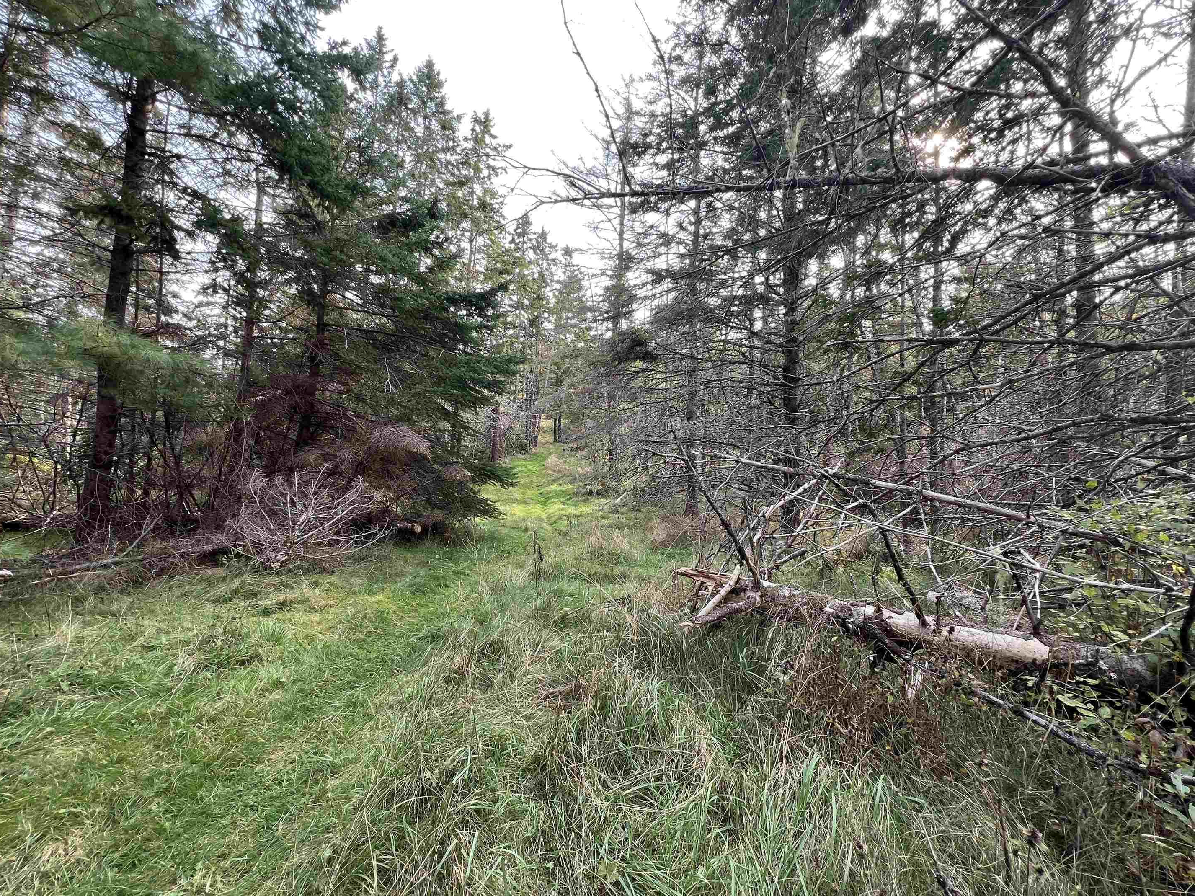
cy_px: 461
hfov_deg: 102.1
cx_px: 599
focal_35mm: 14
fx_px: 483
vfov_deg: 85.6
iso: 32
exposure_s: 1/106
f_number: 1.8
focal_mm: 1.57
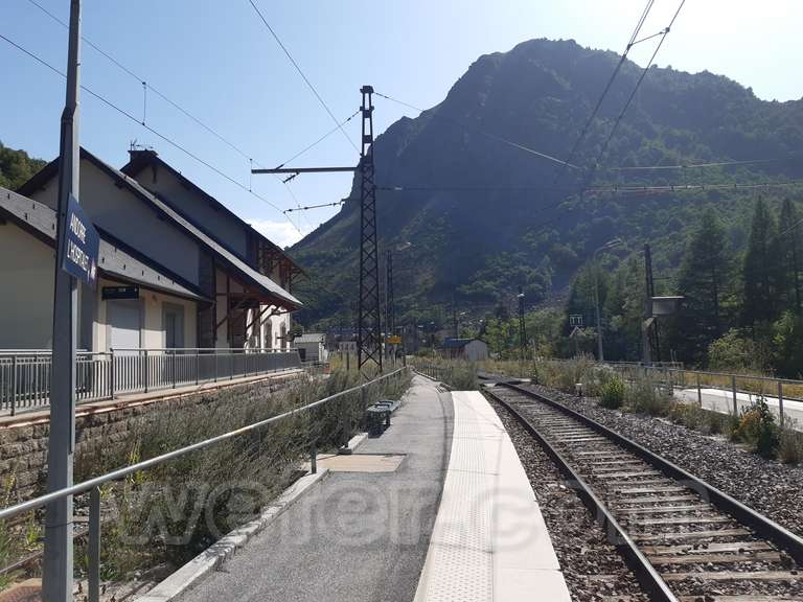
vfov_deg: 53.1
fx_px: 603
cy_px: 301
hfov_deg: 67.3
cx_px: 402
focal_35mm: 26
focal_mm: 3.92
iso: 40
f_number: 1.7
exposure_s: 1/2198
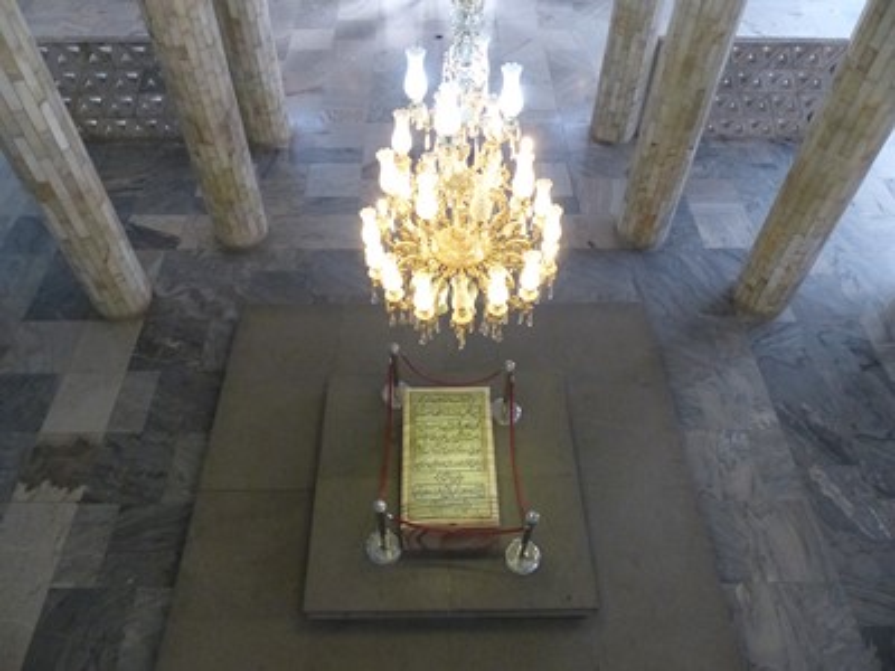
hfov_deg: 69.4
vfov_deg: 54.9
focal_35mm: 25
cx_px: 448
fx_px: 646
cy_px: 336
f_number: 2.8
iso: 800
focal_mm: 4.5
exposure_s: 1/80
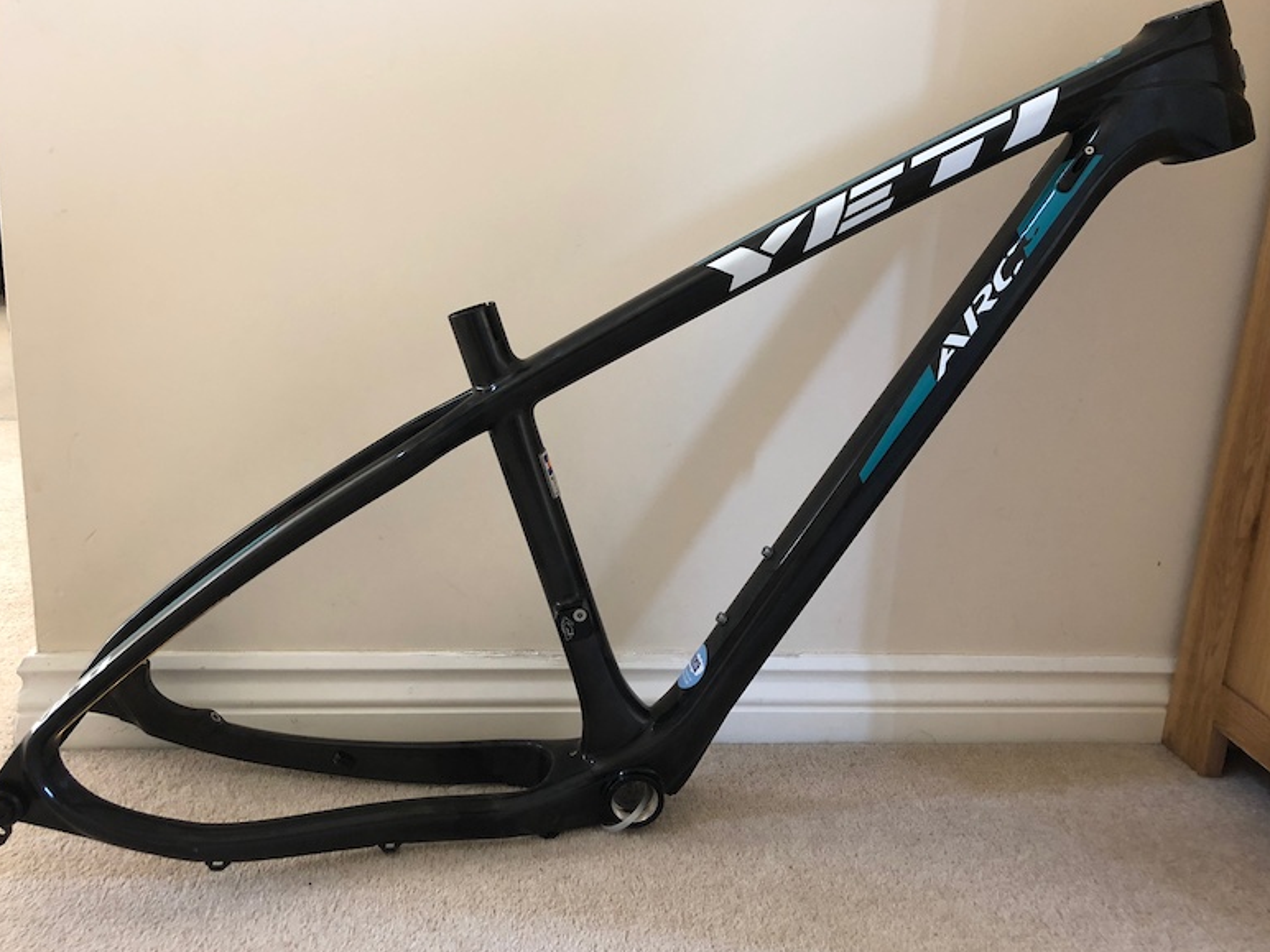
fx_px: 1064
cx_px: 640
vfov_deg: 48.2
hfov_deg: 61.7
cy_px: 478
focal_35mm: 29
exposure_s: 1/15
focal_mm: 4
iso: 64
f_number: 1.8
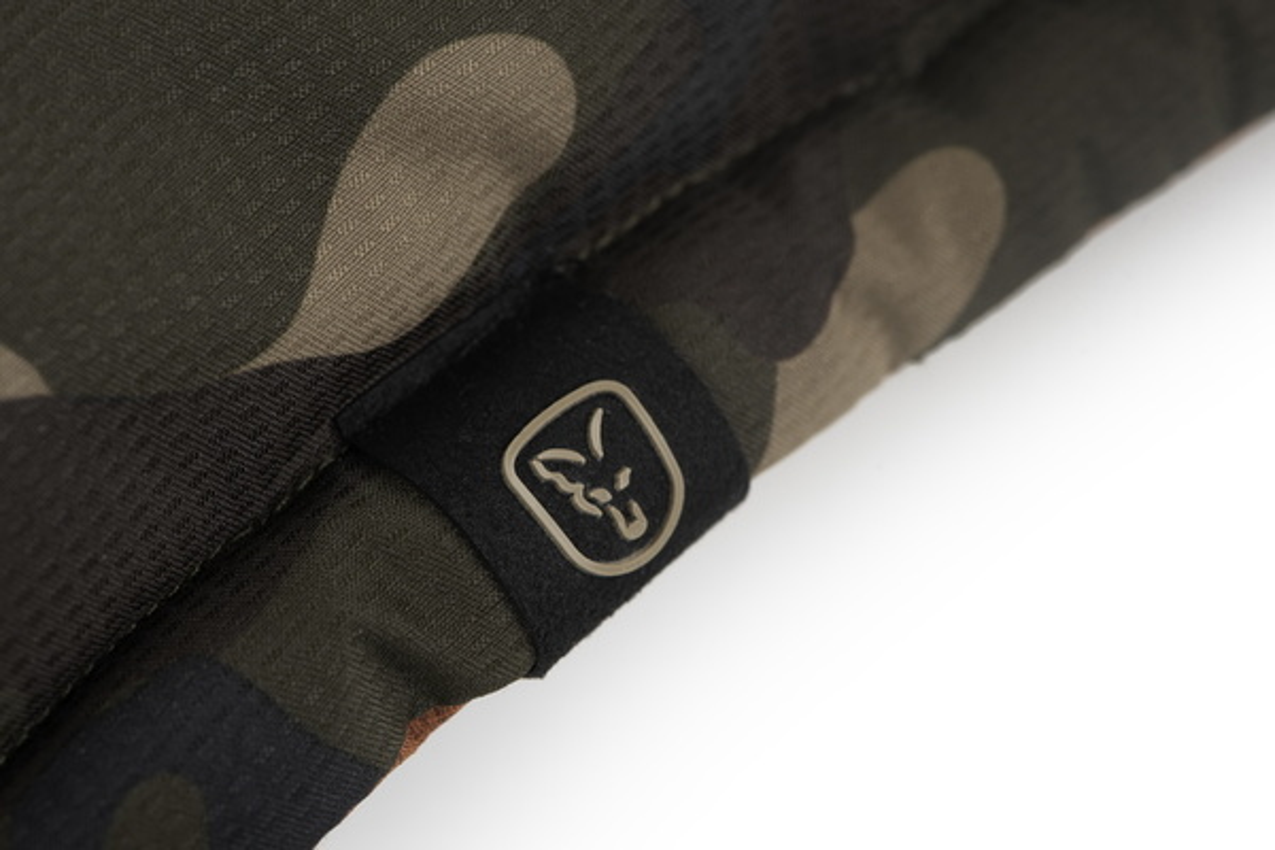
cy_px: 425
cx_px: 638
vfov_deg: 13.0
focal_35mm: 105
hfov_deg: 19.5
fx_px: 3718
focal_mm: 105
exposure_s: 1/160
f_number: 13
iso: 100
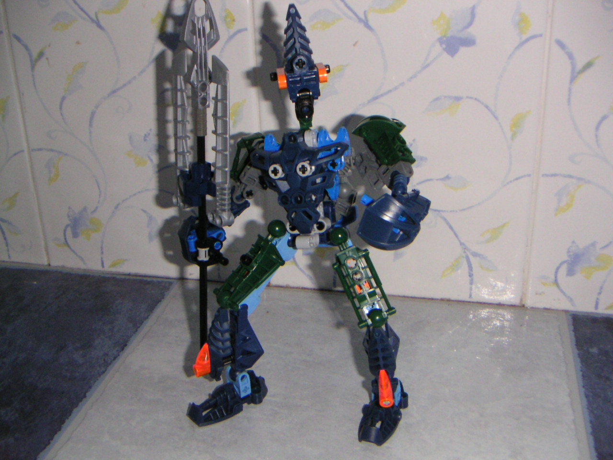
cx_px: 306
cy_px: 230
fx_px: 691
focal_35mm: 39
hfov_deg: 47.9
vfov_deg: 36.8
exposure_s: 1/45
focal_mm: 5.1
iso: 200
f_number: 6.7
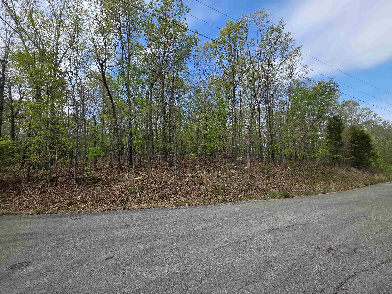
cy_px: 147
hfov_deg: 106.2
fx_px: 147
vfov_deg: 89.9
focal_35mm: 13
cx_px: 196
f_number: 1.9
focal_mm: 2.2
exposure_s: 1/1078
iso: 40
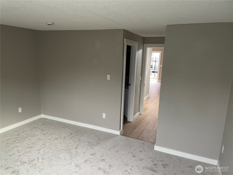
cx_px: 116
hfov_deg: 67.3
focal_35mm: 26
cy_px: 88
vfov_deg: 53.1
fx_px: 175
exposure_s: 1/60
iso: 250
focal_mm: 4.2
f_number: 1.6
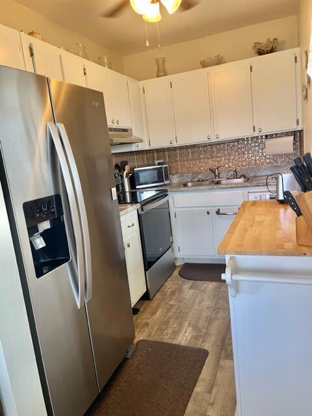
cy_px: 208
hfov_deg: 53.1
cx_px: 156
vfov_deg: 67.3
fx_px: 312
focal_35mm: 26
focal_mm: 4.2
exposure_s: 1/60
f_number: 1.6
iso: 100
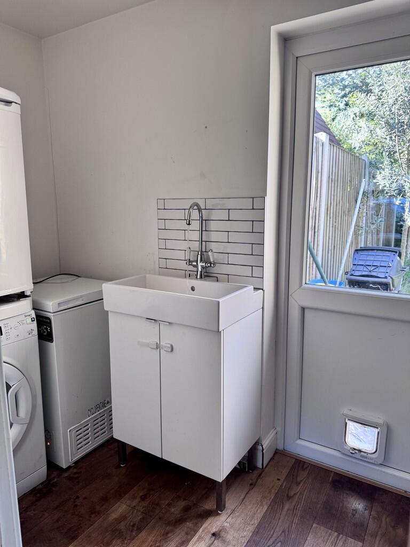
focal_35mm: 24
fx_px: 379
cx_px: 205
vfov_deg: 71.6
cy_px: 274
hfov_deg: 56.8
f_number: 1.78
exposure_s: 1/100
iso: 125
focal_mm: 6.76
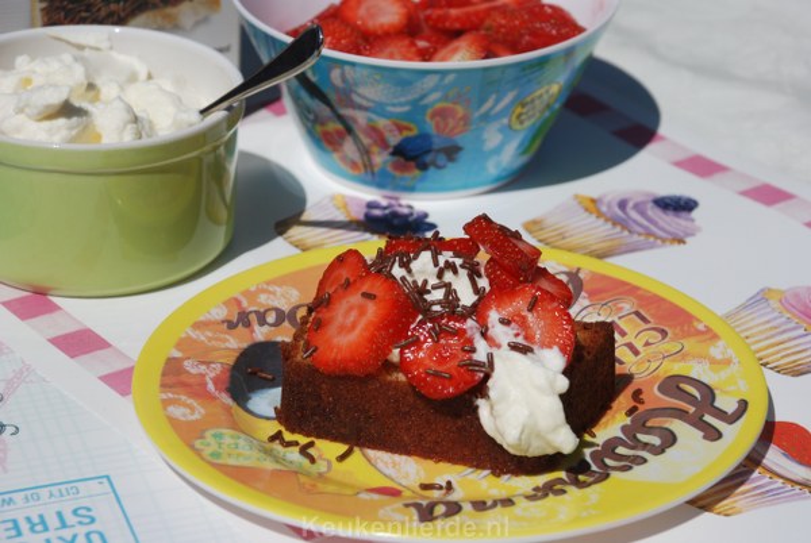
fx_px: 2876
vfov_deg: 10.8
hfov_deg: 16.0
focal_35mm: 128
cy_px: 272
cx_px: 406
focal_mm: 85
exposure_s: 1/1000
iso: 160
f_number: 8
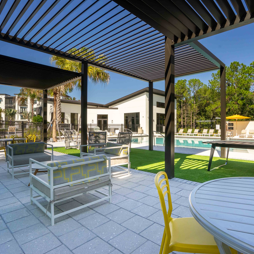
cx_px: 145
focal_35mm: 21
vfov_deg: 72.1
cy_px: 124
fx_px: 174
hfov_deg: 71.8
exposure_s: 1/2500
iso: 400
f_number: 11
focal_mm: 16
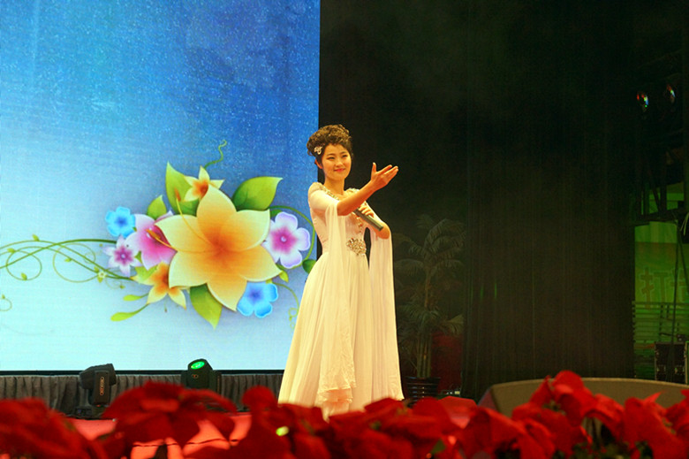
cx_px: 344
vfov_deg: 18.2
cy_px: 230
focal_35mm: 75
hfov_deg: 27.0
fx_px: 1434
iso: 800
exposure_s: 1/160
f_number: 4
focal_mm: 50
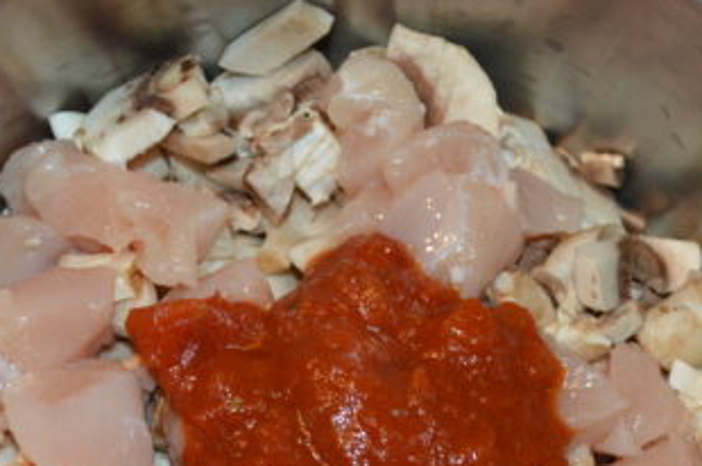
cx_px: 328
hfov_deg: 17.8
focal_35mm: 115
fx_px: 2240
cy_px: 426
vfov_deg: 11.8
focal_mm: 34
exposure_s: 1/60
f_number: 5
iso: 1000
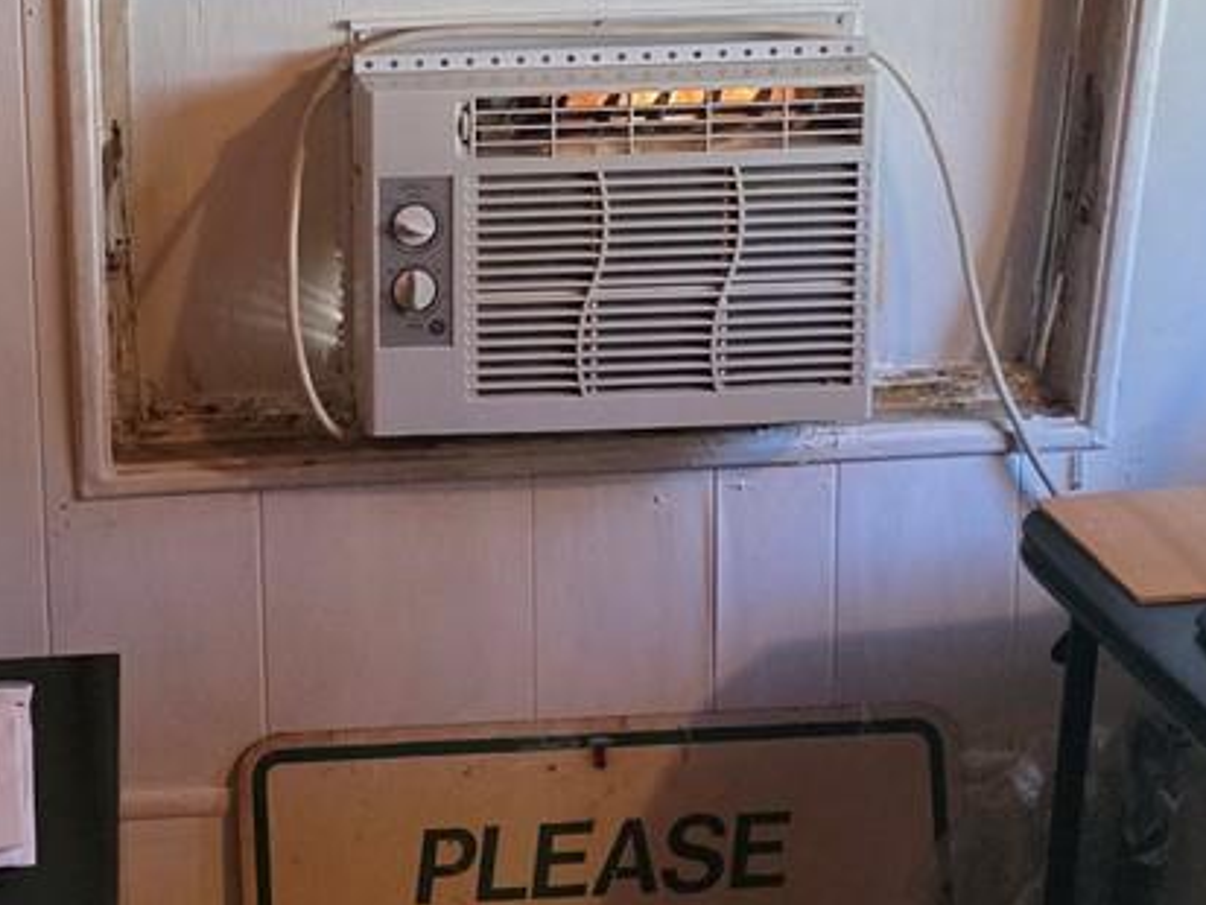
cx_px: 210
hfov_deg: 21.7
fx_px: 3102
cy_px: 187
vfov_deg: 16.5
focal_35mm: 89
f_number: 1.7
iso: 1250
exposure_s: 1/120
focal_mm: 6.3
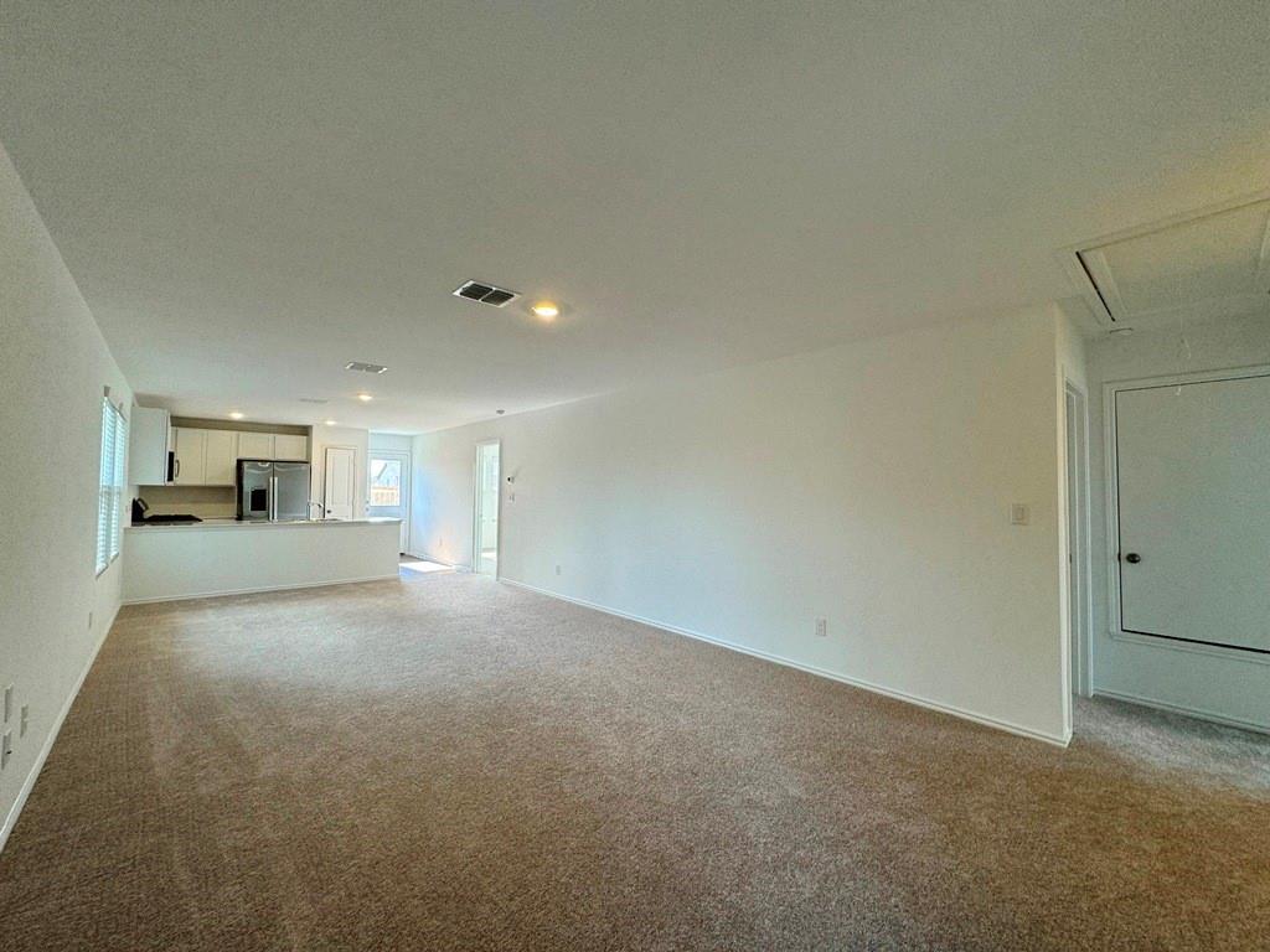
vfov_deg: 85.7
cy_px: 476
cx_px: 635
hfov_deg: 102.1
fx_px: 514
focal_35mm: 14
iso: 125
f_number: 2.2
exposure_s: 1/120
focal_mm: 2.22
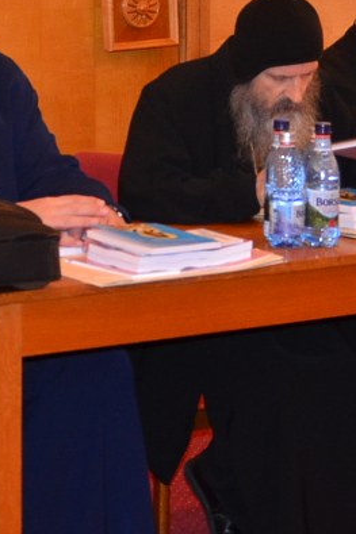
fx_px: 2524
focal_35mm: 170
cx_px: 185
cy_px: 18
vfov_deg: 12.0
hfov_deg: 8.1
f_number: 4
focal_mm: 28
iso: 800
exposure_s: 1/60
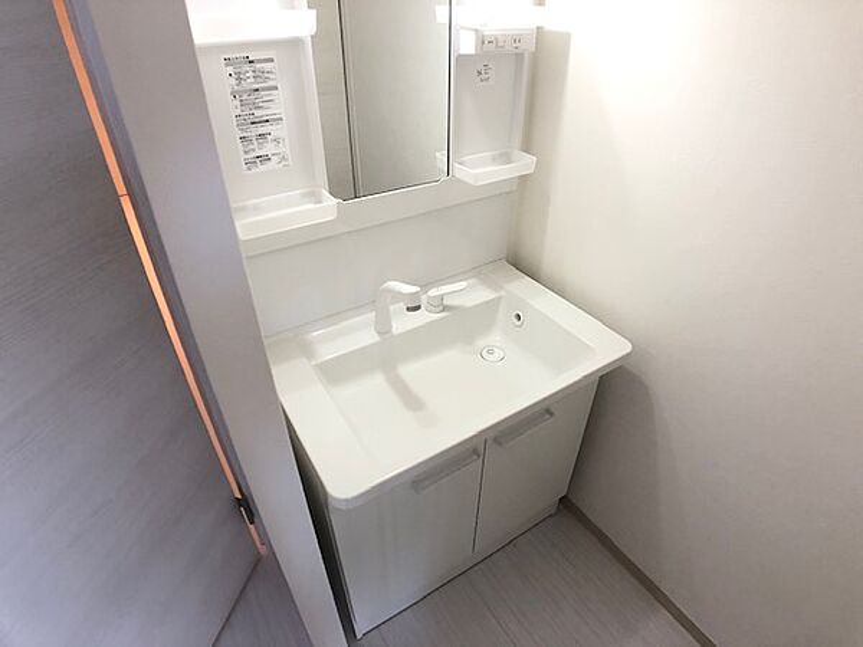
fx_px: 698
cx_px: 432
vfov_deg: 49.7
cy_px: 324
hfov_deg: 63.4
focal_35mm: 28
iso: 32
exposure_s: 1/30
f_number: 1.8
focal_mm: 4
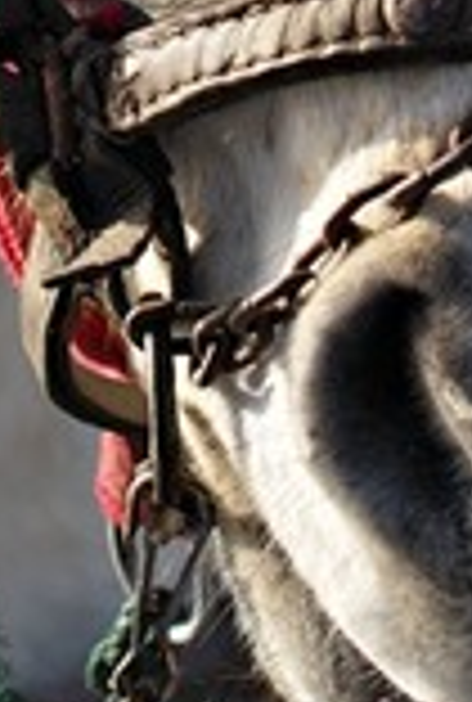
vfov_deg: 7.0
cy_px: -405
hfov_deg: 4.8
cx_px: 54
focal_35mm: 288
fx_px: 5626
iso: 200
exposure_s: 1/1600
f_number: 3.5
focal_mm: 50
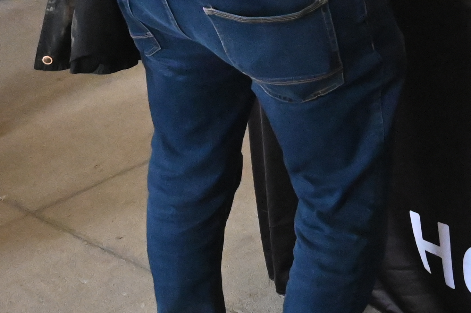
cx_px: 759
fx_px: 1399
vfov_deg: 12.4
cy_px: -79
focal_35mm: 107
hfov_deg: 16.9
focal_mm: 24
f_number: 9
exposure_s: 1/160
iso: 12800
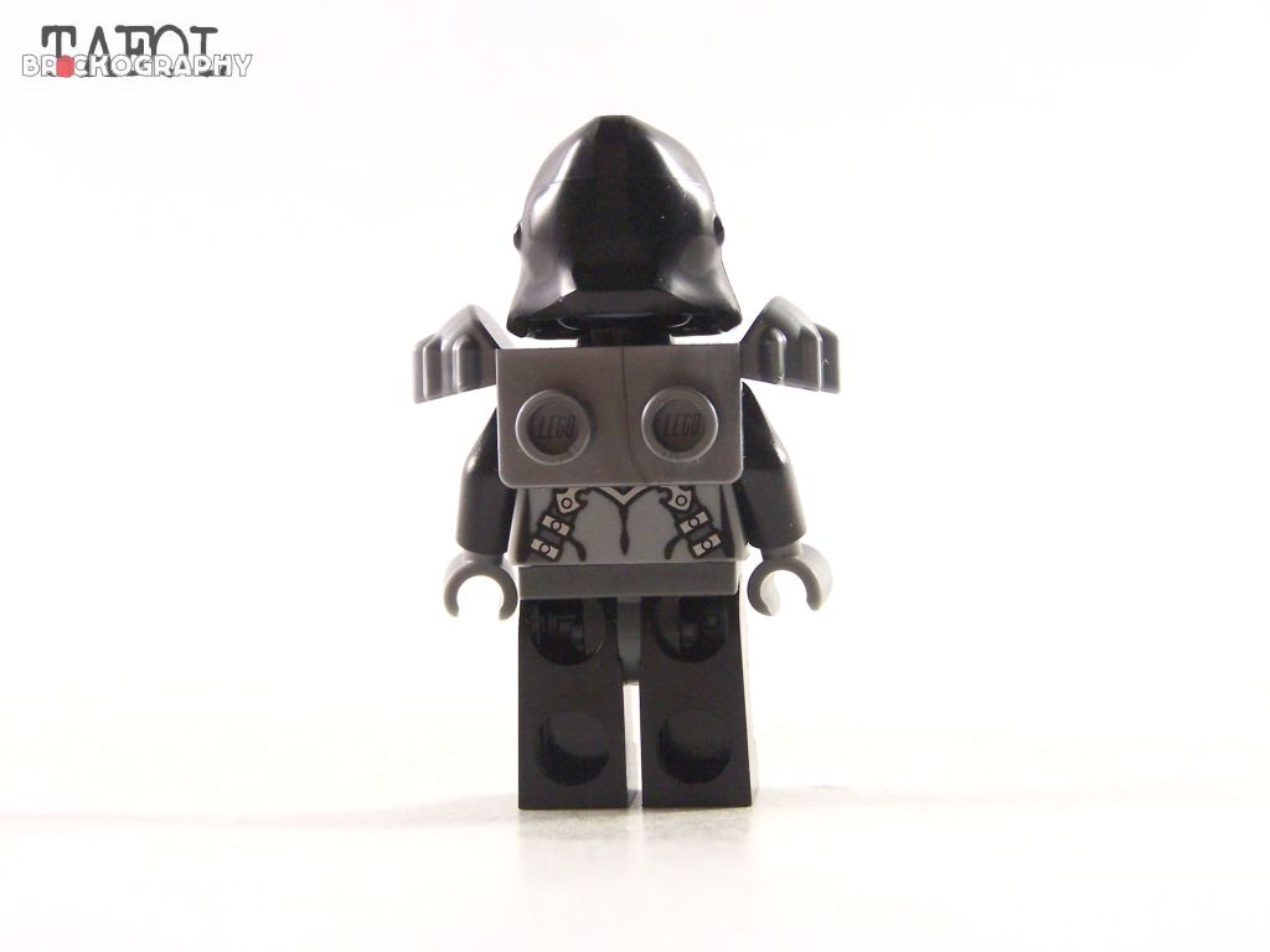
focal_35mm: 82
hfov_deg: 23.8
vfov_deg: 18.0
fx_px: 3008
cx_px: 635
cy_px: 476
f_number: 3.6
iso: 200
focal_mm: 13.7
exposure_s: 1/30
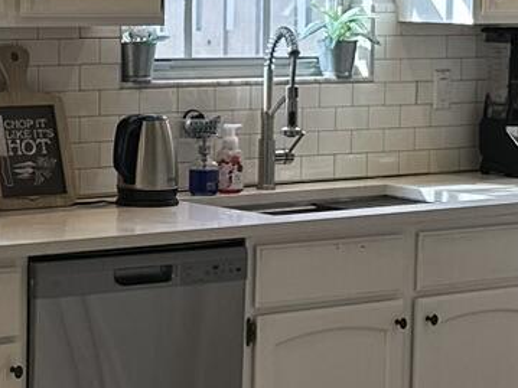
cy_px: 185
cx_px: 172
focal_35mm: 137
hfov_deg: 14.4
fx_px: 2049
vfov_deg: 10.8
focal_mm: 6.86
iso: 100
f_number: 1.78
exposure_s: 1/157
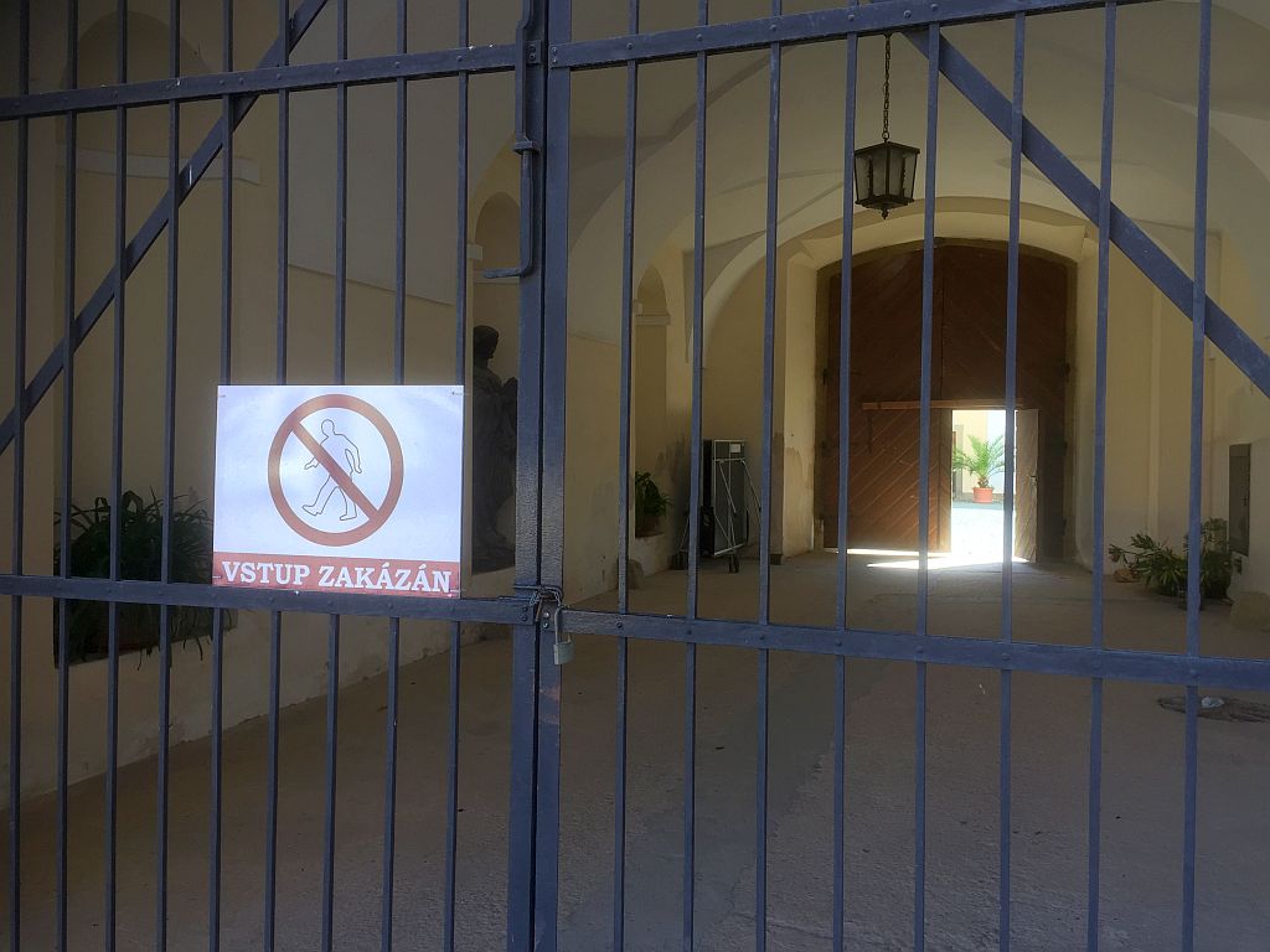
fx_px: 1064
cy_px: 476
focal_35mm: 29
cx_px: 635
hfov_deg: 61.7
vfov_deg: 48.2
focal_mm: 4.15
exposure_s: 1/100
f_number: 2.2
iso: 40
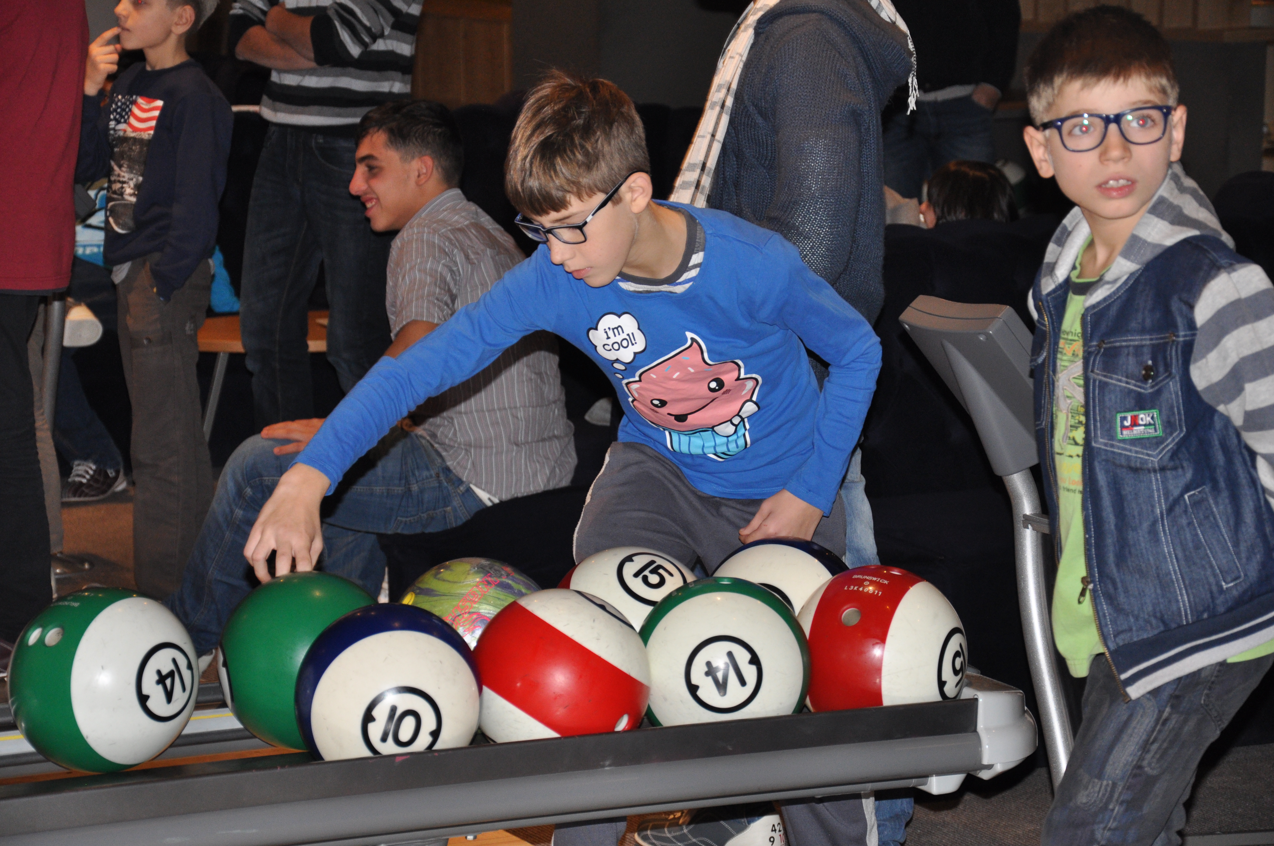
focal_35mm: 120
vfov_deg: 11.4
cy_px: 423
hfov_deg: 17.1
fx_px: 4241
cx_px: 637
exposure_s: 1/60
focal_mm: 80
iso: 800
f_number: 5.3
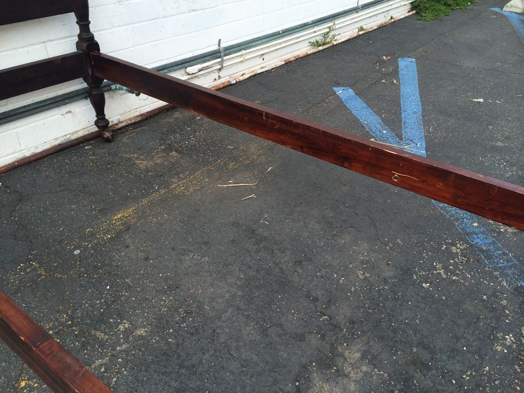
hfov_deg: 60.0
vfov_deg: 46.8
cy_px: 196
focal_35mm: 30
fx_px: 454
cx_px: 262
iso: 32
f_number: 2.2
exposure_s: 1/513
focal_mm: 4.12
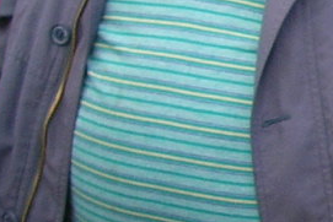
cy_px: 126
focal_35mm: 215
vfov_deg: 6.4
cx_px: 716
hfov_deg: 8.9
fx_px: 1990
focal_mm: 5.8
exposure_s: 1/87.1
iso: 50
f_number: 2.8
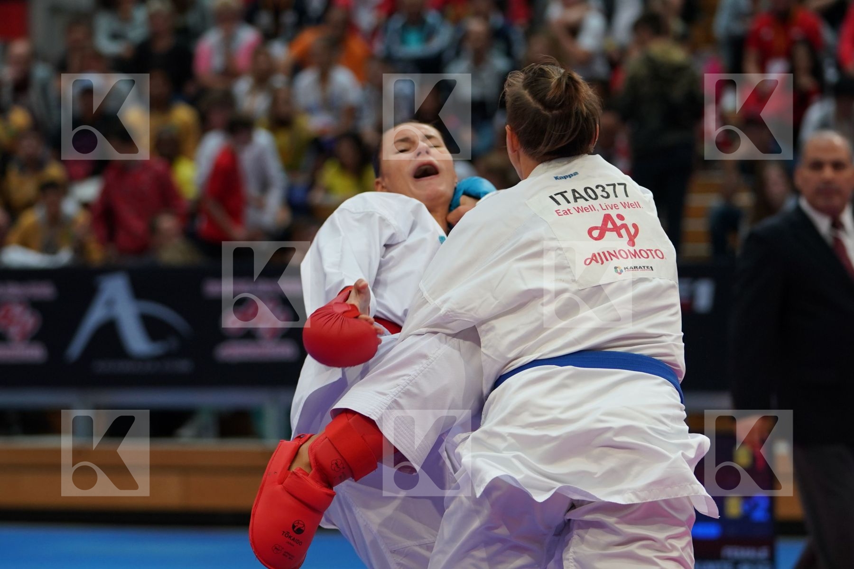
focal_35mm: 154
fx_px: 3653
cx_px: 427
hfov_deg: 13.3
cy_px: 284
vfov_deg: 8.9
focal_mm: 103
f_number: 2.8
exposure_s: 1/1000
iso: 1000
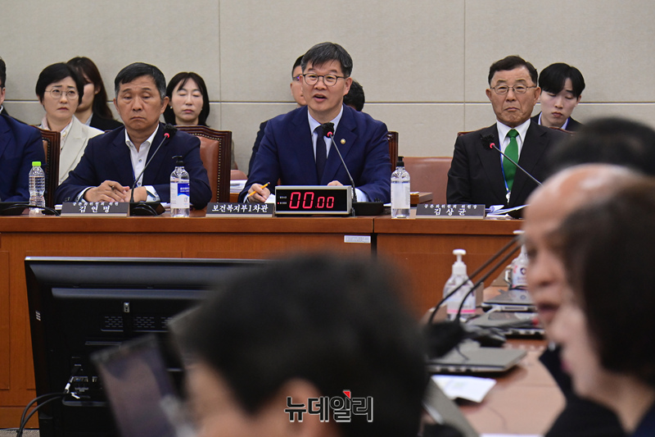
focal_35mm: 200
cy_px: 218
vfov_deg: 6.9
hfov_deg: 10.3
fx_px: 3638
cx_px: 328
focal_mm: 200
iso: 6400
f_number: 9
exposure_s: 1/250
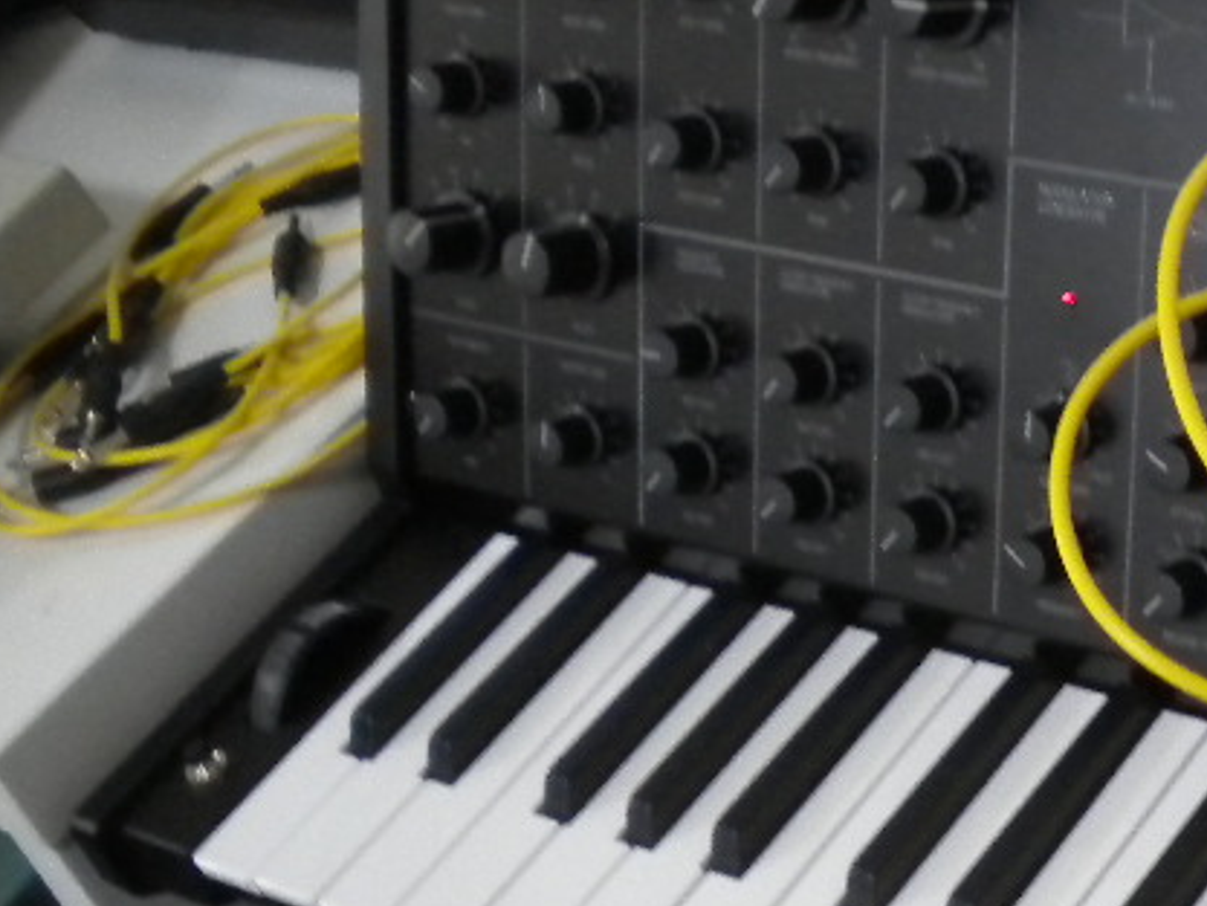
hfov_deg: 21.1
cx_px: 1470
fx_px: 3000
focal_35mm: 86
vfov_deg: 17.1
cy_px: 669
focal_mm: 6.3
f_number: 3.1
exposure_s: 1/23.7
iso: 400
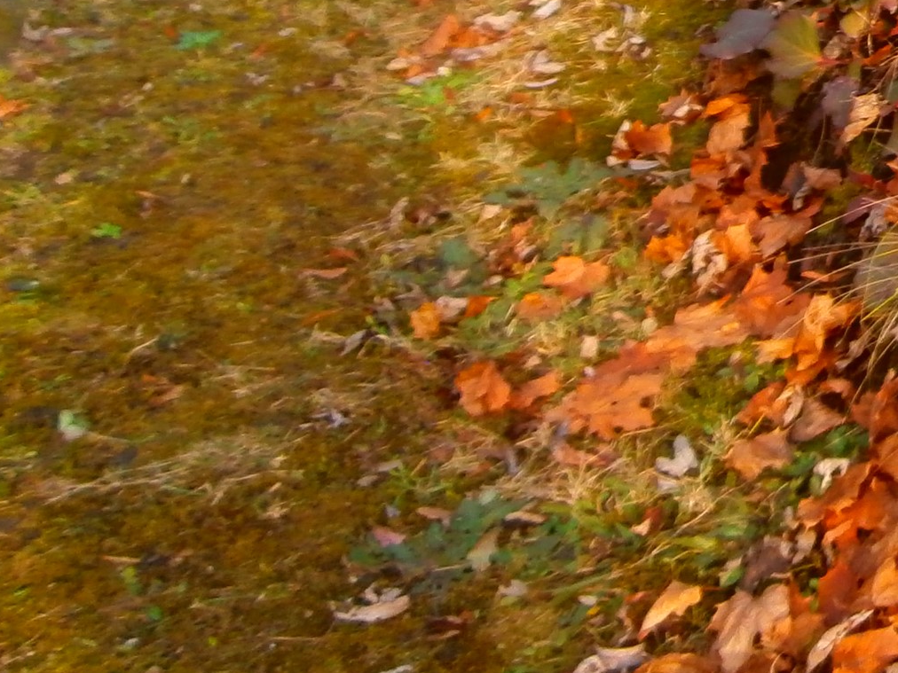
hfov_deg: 22.7
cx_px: 1318
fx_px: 1842
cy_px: -106
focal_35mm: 71
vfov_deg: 19.6
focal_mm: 4.2
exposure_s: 1/320
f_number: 3
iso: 100
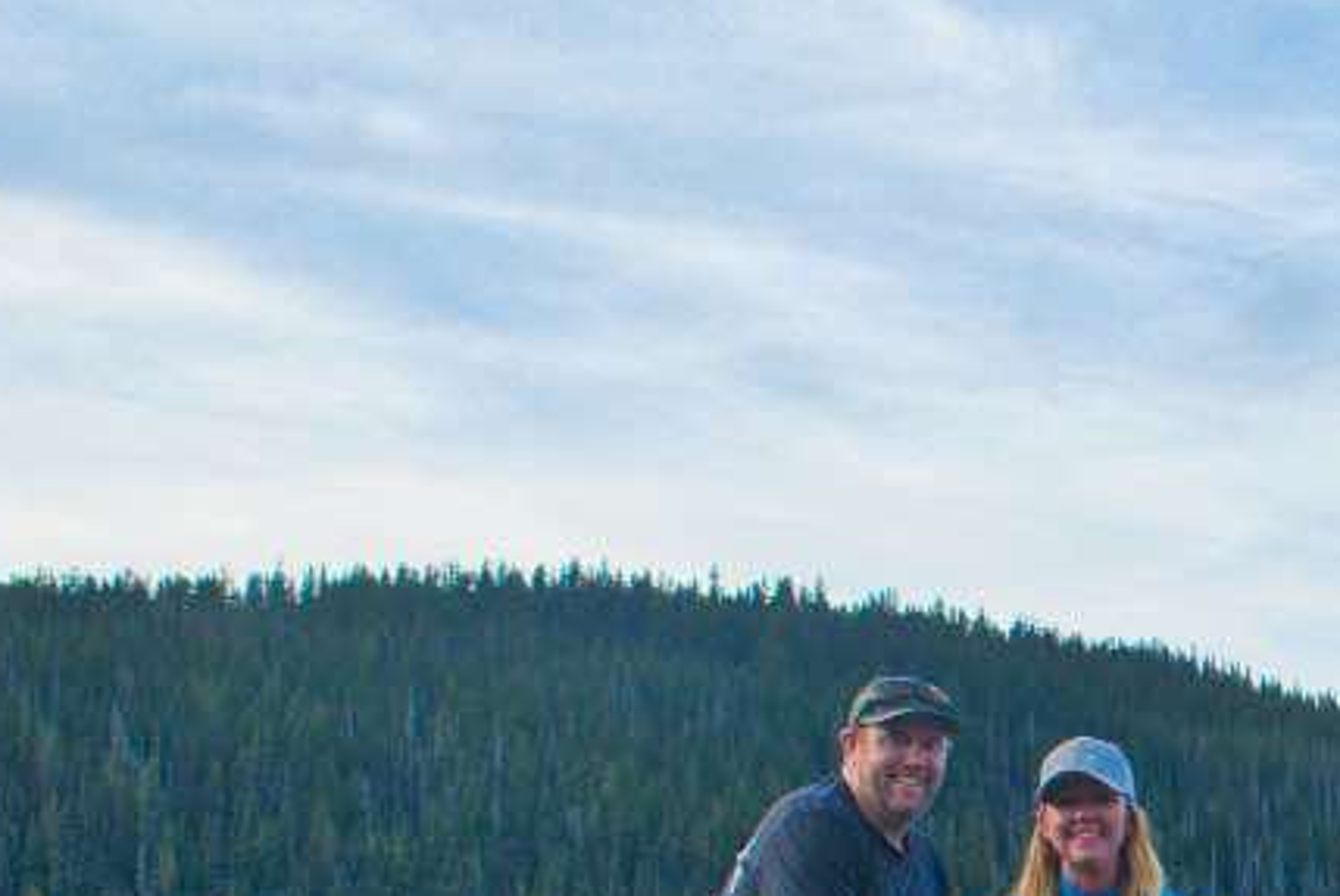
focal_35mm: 96
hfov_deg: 19.4
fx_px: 3592
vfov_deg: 13.8
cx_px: 1784
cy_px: 1088
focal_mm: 23
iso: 400
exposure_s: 1/200
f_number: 10
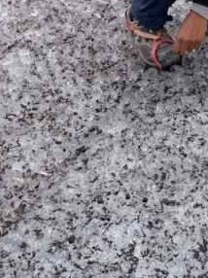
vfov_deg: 19.2
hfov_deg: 16.6
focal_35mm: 86
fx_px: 690
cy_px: -168
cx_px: 225
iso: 80
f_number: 1.78
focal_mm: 6.76
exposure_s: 1/3425
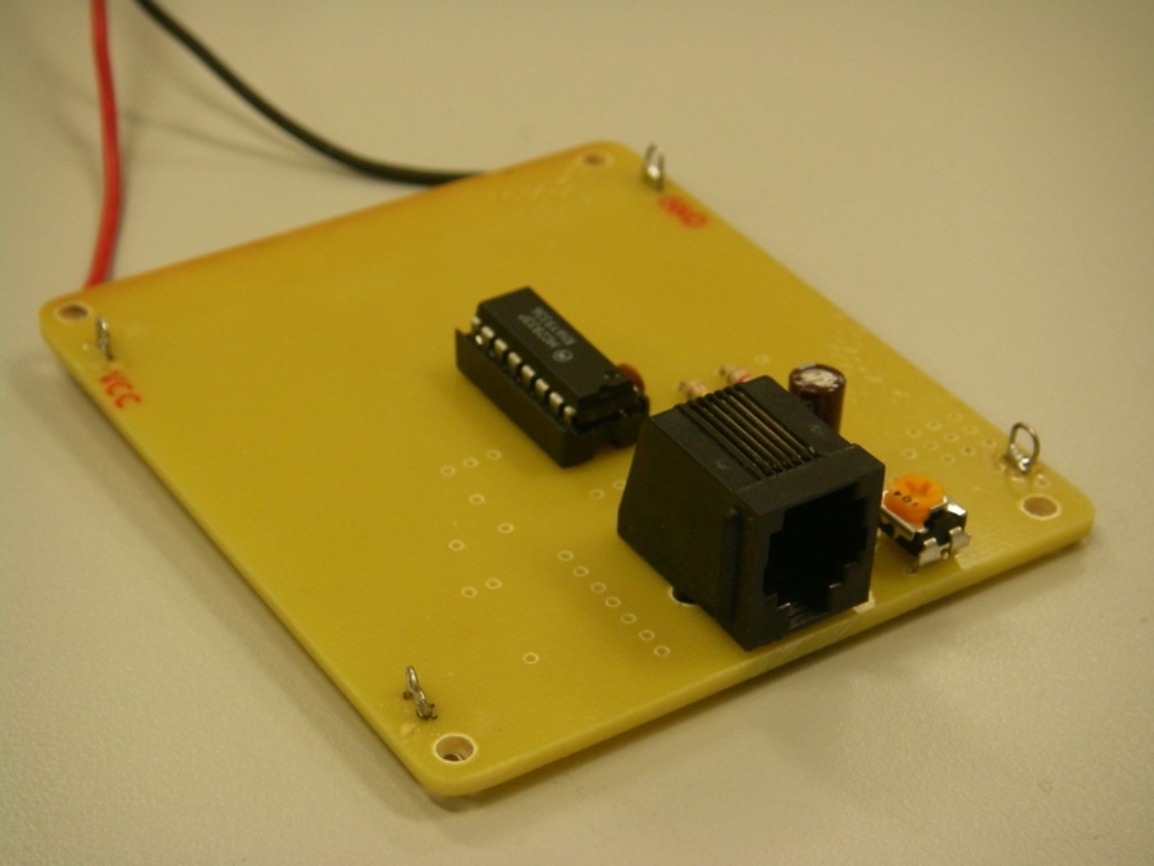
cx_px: 577
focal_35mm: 72
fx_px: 2401
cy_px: 433
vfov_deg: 20.4
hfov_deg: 27.0
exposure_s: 1/40
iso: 200
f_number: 3.8
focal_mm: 11.9
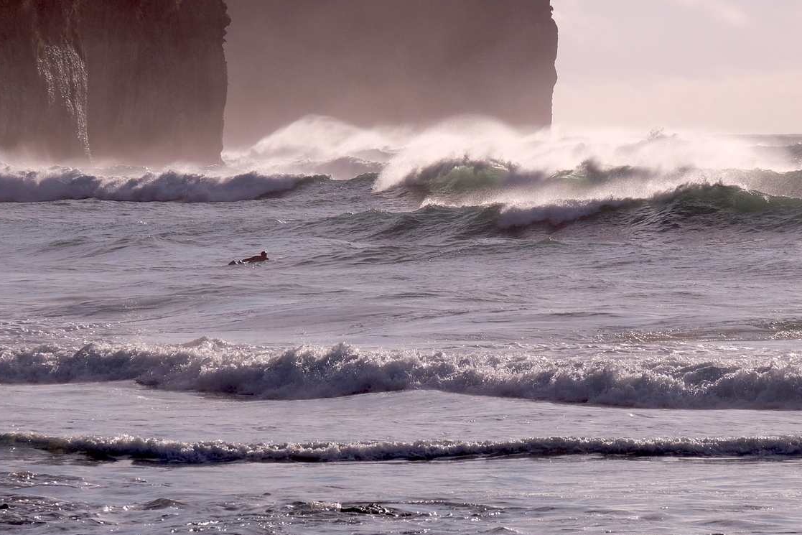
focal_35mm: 348
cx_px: 532
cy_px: 228
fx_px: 7753
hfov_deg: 5.9
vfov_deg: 4.0
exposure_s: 1/2000
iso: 800
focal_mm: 161.8
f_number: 11
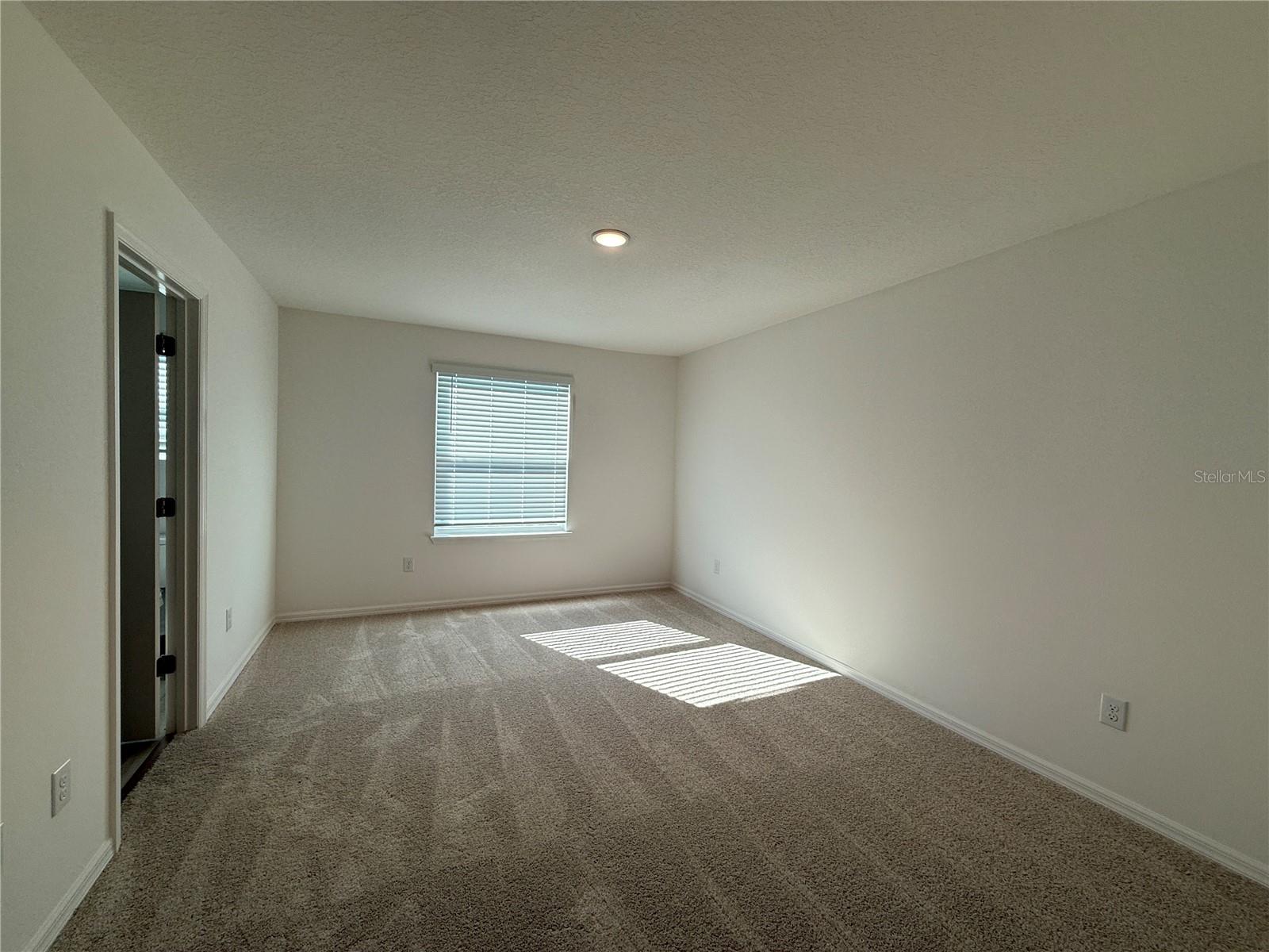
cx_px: 634
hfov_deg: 102.1
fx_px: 513
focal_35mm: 14
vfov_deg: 85.7
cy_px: 476
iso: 50
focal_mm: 2.22
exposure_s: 1/161
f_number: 2.2
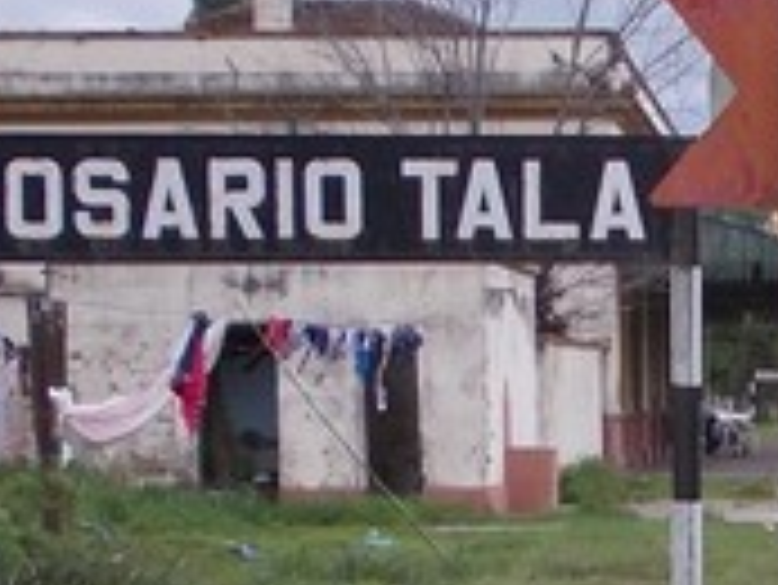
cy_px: 612
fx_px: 2789
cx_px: 899
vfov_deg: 11.8
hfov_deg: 15.4
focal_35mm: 124
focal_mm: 4
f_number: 2.7
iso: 80
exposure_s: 1/400
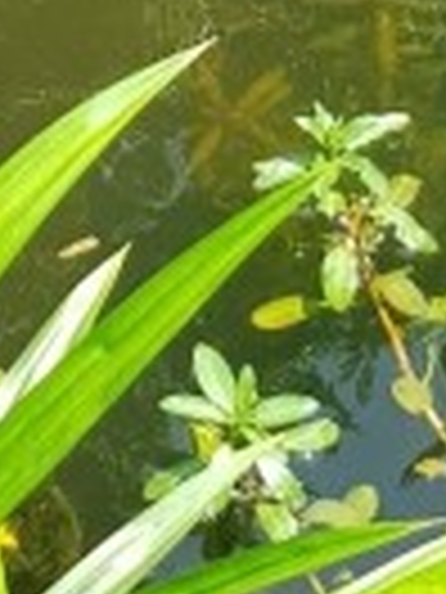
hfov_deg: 11.8
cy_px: -482
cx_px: -284
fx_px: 2027
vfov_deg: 14.6
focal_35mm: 118
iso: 40
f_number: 1.7
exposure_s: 1/498
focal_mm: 4.2
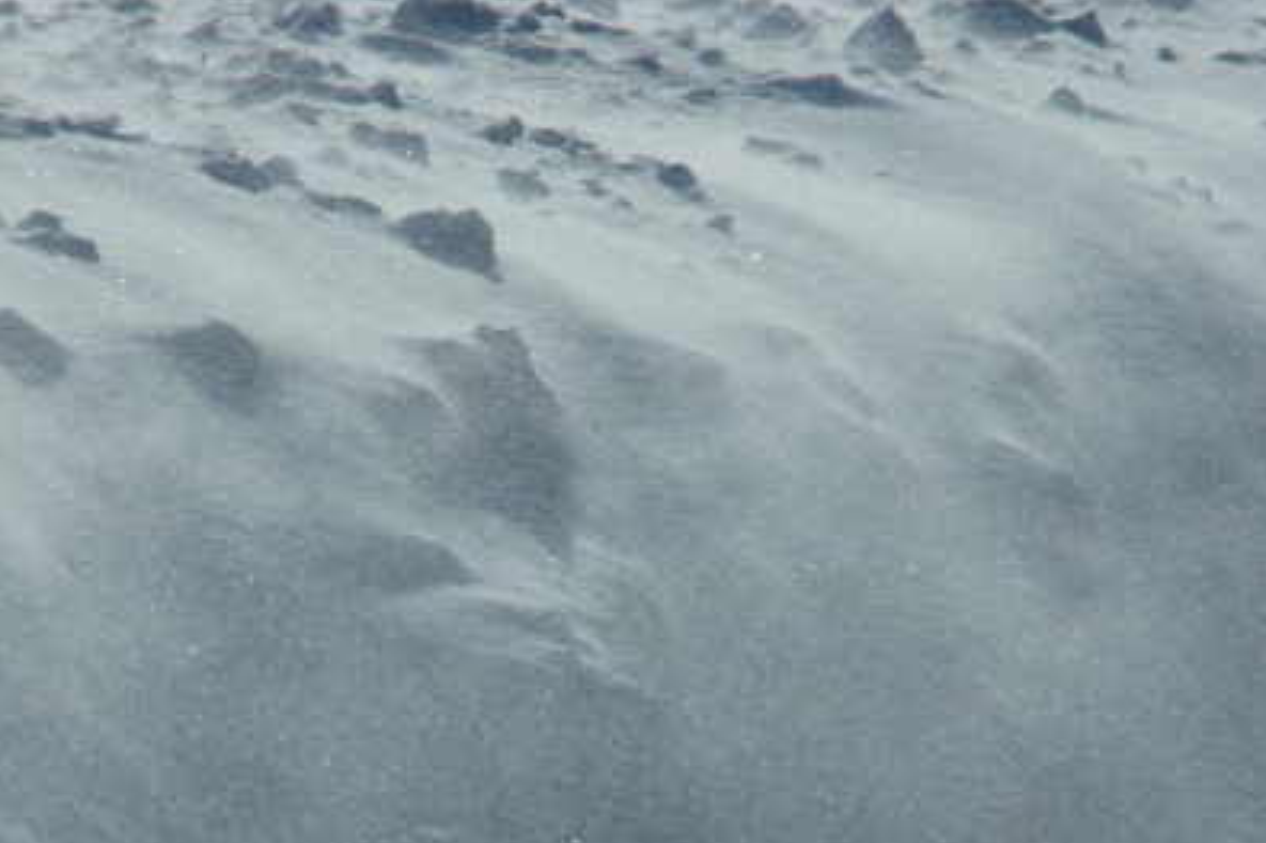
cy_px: 551
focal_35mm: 760
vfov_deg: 1.8
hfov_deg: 2.7
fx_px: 26714
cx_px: 548
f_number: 10
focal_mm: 200
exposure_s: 1/400
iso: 100
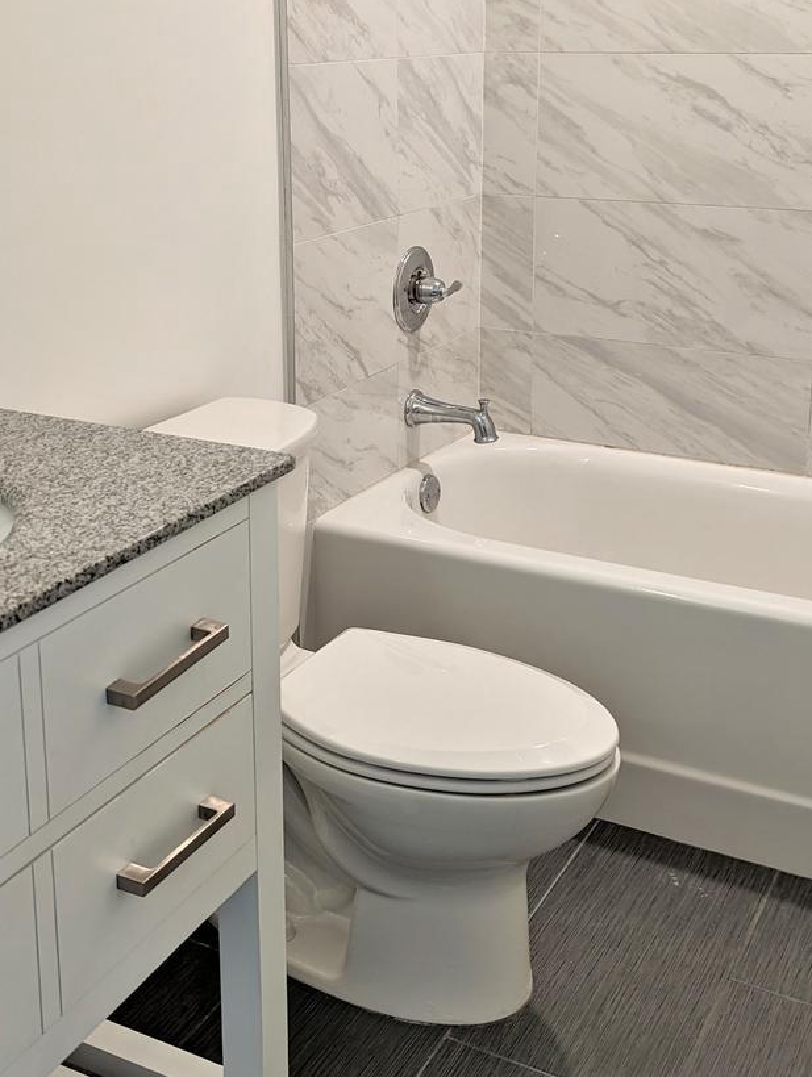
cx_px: 392
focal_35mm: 45
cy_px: 372
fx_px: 1403
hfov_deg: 32.3
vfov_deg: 41.5
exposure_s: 1/30
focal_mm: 6.81
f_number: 1.85
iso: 44
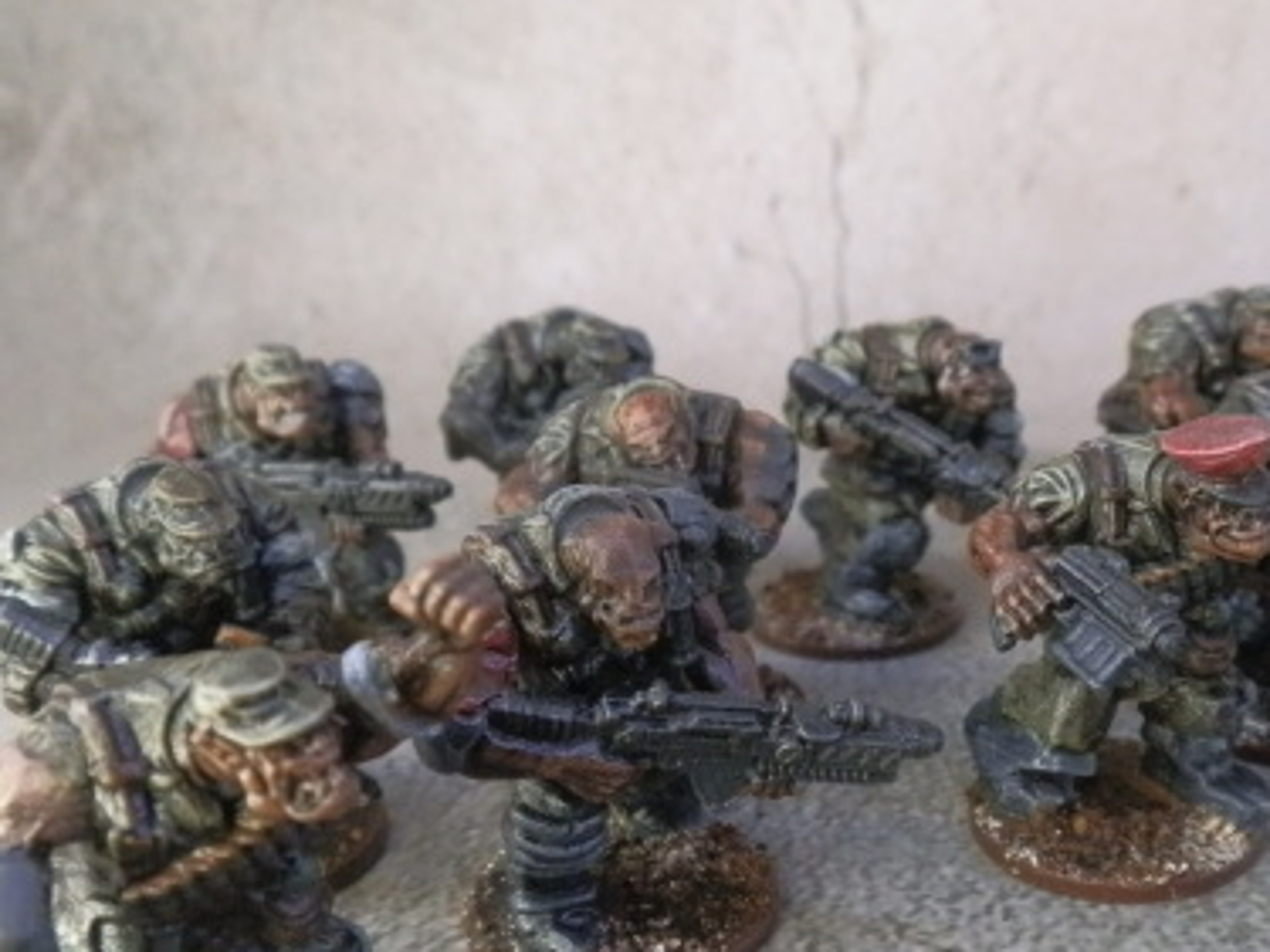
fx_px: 1467
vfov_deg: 35.7
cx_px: 799
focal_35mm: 40
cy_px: 617
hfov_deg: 46.4
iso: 400
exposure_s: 1/100
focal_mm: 5
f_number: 3.1
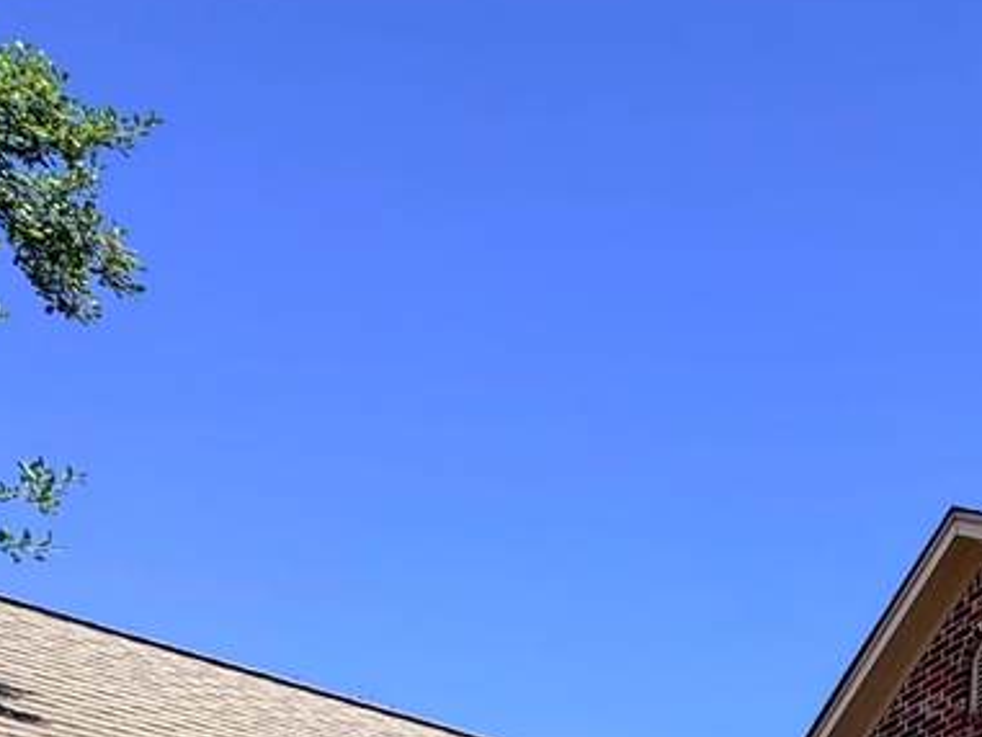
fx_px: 1334
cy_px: 1033
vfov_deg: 25.2
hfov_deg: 37.3
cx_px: 918
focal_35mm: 47
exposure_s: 1/1395
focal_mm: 2.22
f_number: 2.2
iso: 50
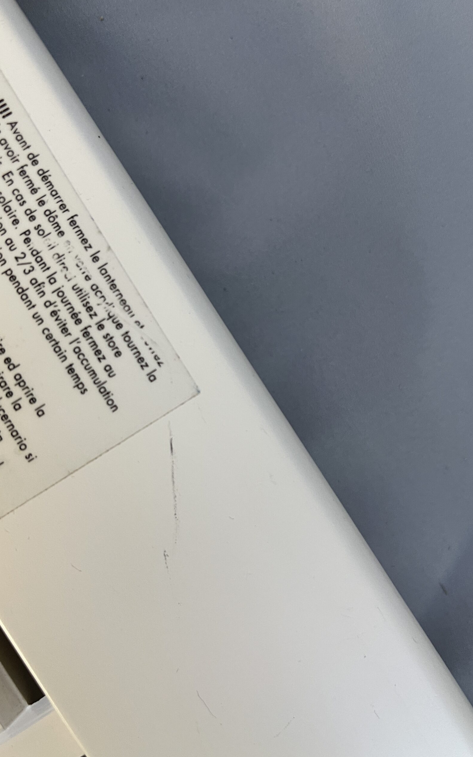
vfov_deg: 66.5
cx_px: 206
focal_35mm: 28
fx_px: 578
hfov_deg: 44.4
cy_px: 382
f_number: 1.6
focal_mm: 5.1
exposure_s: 1/50
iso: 160
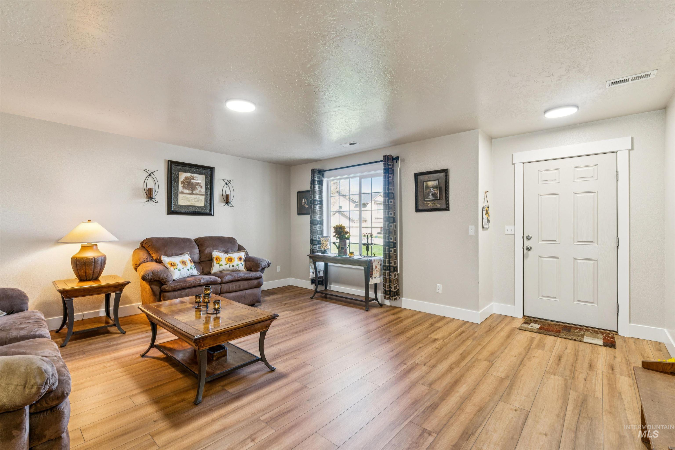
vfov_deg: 74.1
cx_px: 338
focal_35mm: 16
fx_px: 298
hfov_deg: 97.1
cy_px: 225
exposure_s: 1/5
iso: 400
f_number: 13
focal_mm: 15.9
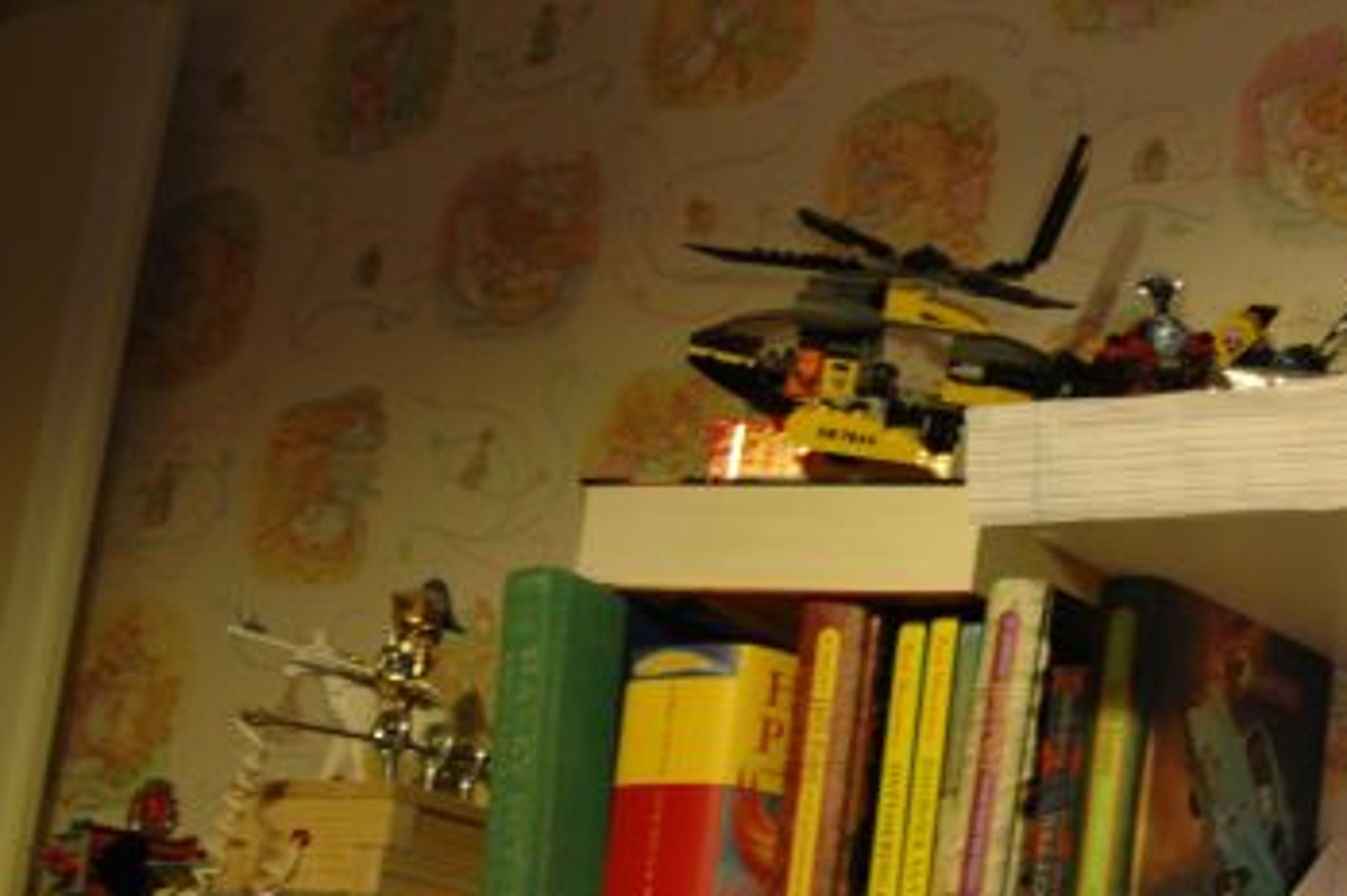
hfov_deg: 25.7
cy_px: 448
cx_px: 1154
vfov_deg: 17.7
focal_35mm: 77
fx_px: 2878
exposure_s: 1/13
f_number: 3.3
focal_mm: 28
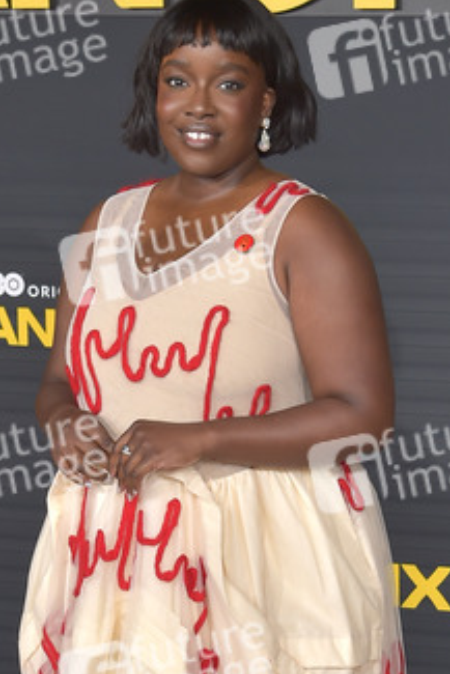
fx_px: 1105
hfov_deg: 23.0
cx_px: 227
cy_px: 361
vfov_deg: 33.9
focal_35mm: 59
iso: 320
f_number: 6.3
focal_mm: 48
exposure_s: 1/250
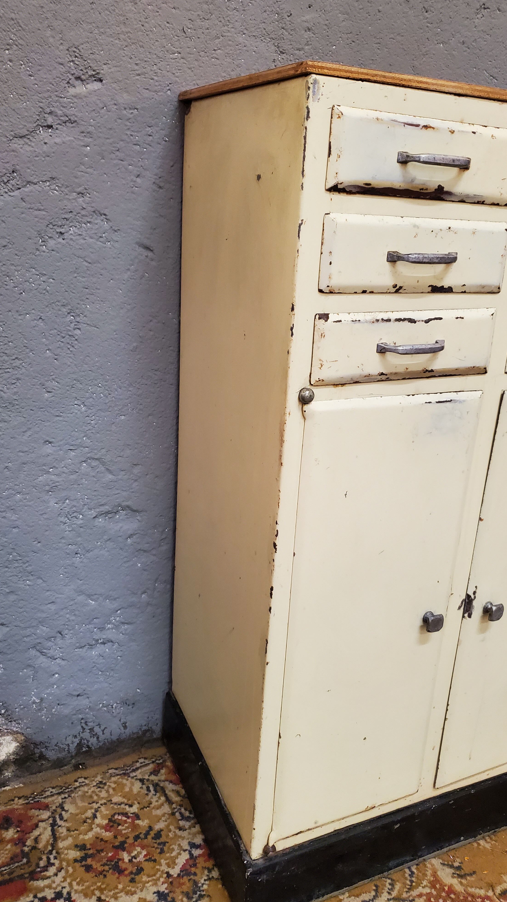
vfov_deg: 66.1
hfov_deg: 40.1
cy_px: 452
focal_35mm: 29
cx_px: 296
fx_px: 693
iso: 320
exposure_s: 1/100
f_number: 1.5
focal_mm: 4.3
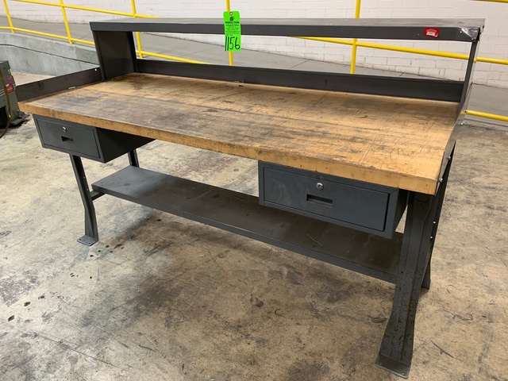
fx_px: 382
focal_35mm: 26
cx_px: 254
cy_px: 190
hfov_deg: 67.3
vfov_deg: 53.1
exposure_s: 1/60
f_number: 1.8
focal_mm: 4.25
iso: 160
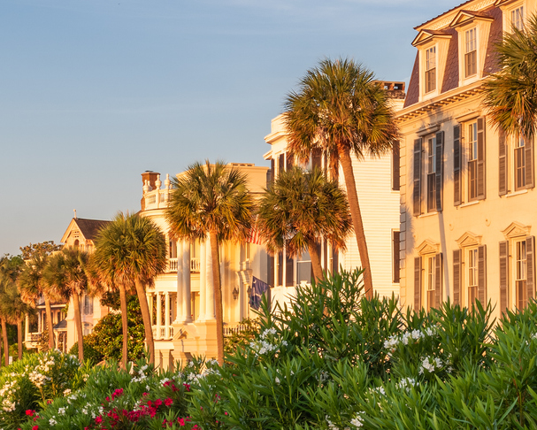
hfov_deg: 20.1
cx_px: 322
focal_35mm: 95
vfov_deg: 16.2
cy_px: 180
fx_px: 1510
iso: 64
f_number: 11
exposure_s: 1/100
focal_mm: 29
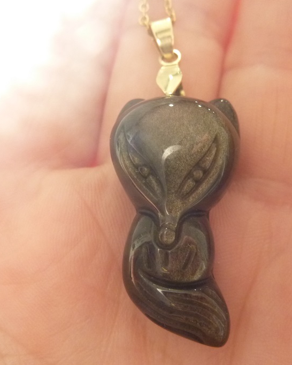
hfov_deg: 44.6
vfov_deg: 54.2
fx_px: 356
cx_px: 149
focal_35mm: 33
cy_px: 180
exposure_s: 1/25
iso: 400
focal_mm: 4.1
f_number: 3.3
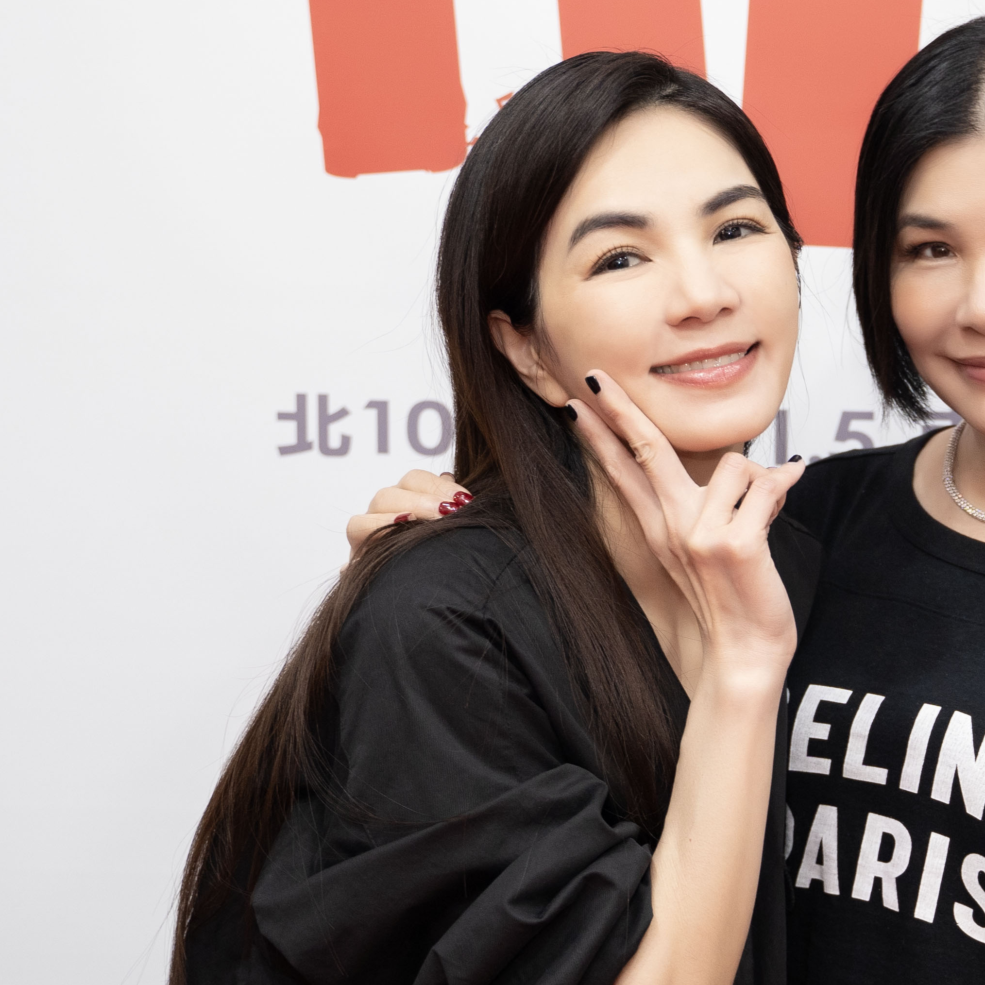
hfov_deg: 19.3
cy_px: 421
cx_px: 909
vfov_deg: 19.7
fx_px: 2833
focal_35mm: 88
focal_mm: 35
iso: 1000
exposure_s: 1/100
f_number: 2.8
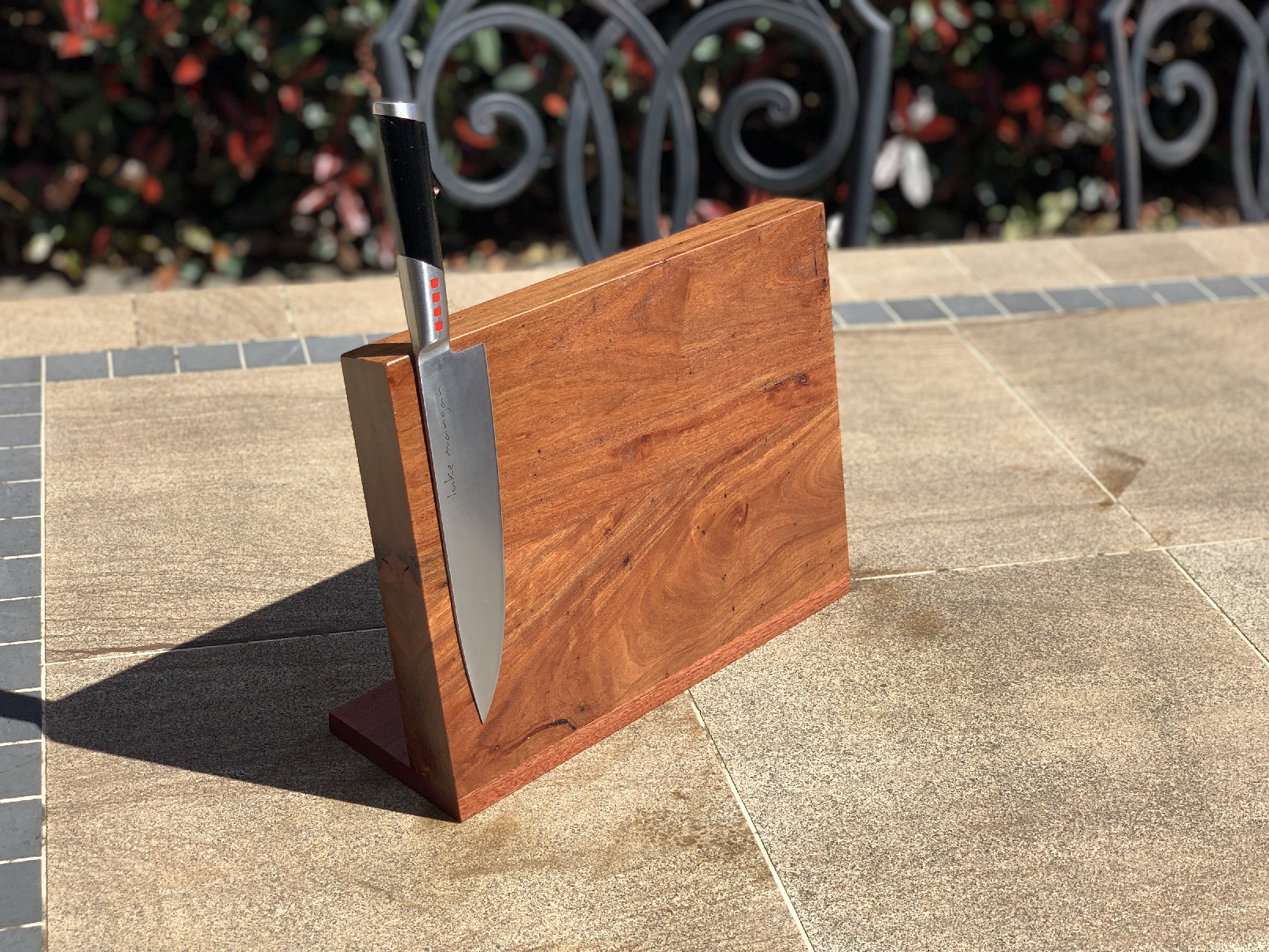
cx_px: 634
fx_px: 1906
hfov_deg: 36.8
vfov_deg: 28.0
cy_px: 476
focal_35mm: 52
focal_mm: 6
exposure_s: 1/856
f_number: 2.4
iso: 16
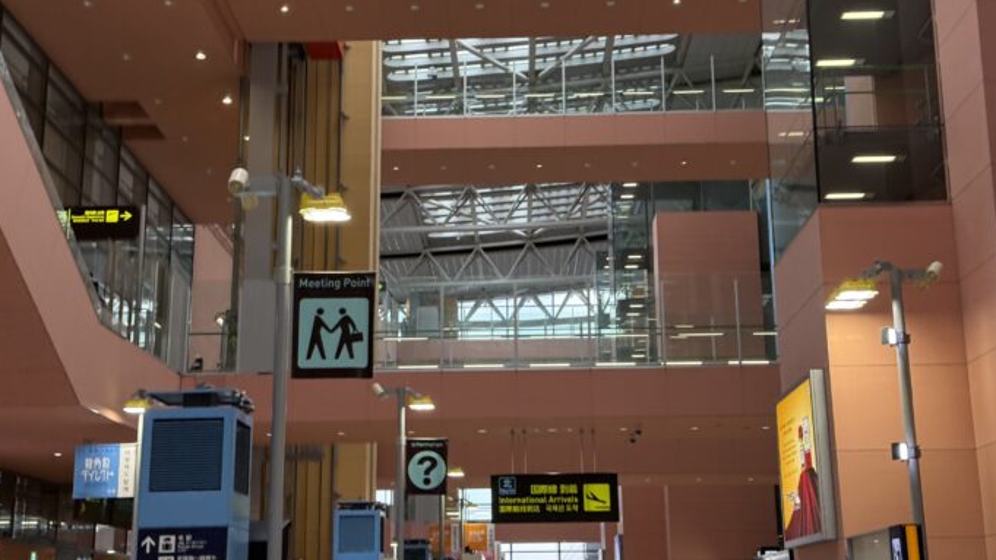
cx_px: 497
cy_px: 232
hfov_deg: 39.2
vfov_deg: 22.6
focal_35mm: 53
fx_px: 1400
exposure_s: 1/120
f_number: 1.78
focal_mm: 6.76
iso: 125
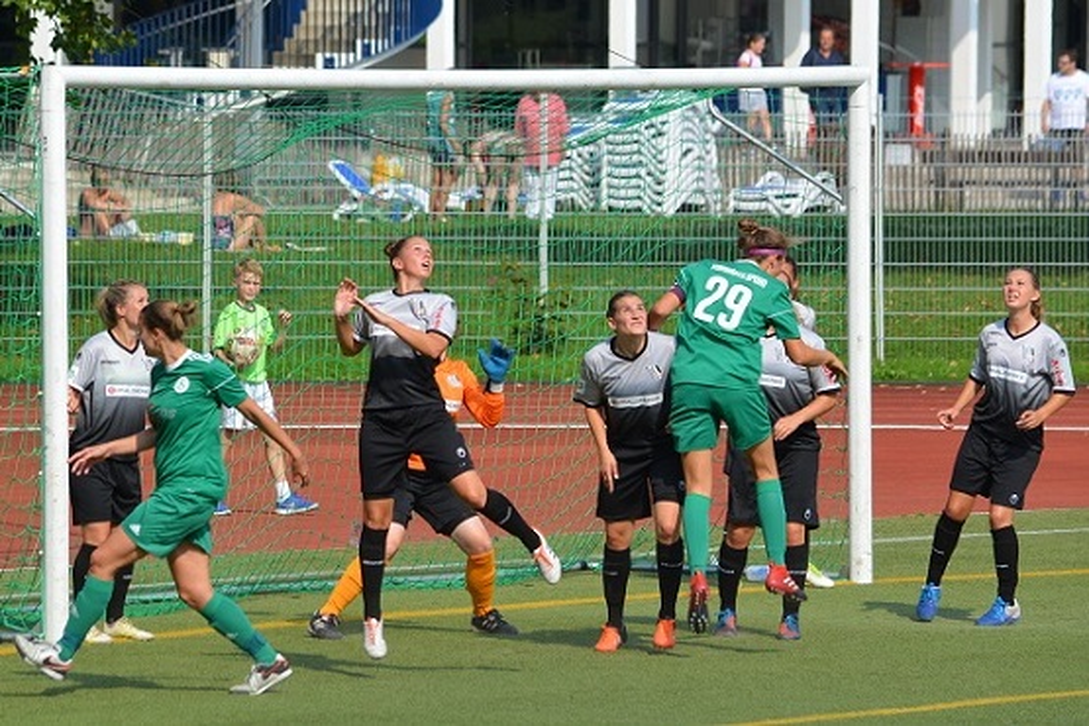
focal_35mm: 270
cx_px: 544
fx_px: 8167
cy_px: 363
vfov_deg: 5.1
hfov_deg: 7.6
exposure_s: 1/1600
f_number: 7.1
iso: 400
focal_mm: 180
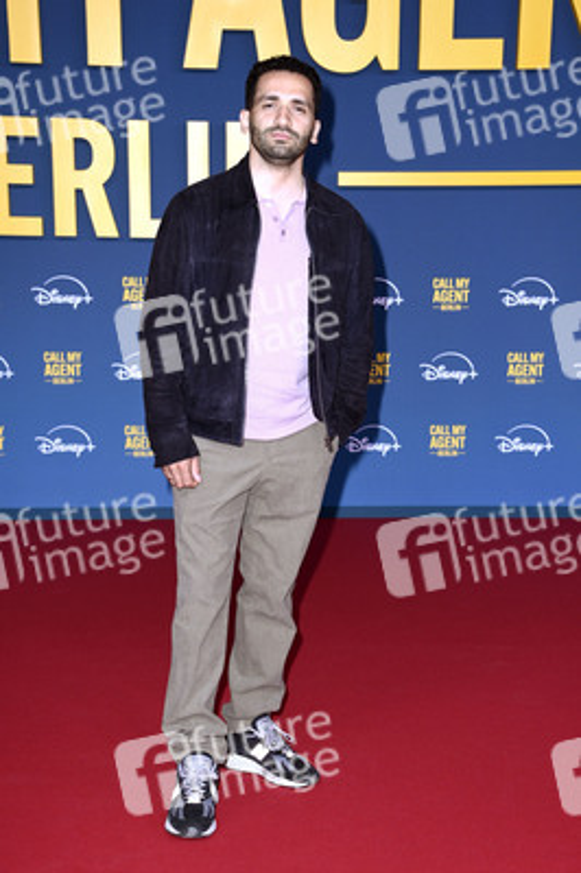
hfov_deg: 20.9
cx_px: 290
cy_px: 436
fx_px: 1576
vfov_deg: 31.0
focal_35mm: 65
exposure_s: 1/250
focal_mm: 65
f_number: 5.6
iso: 800
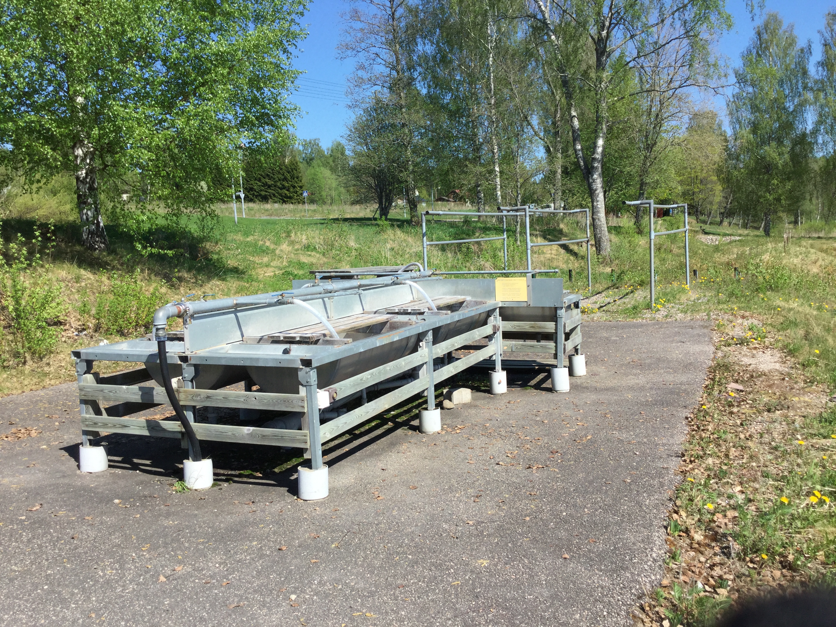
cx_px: 418
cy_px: 314
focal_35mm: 31
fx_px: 749
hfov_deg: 58.4
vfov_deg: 45.4
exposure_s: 1/1018
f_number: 2.4
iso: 25
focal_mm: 3.3
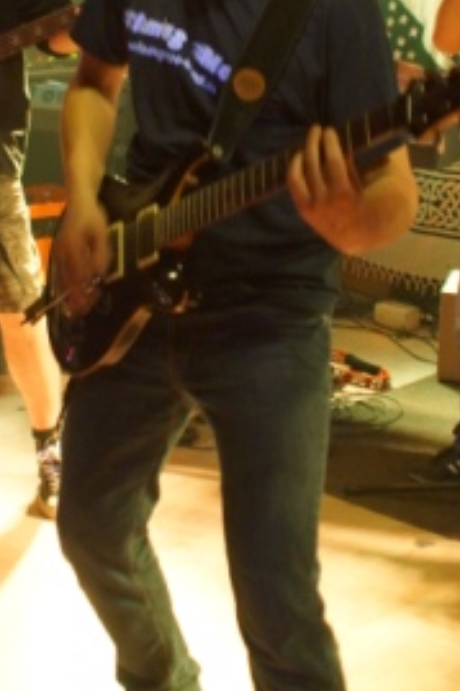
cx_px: 167
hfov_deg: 19.4
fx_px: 1343
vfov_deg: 28.4
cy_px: 175
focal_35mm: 70
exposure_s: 1/30
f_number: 3.5
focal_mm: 28
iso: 3200
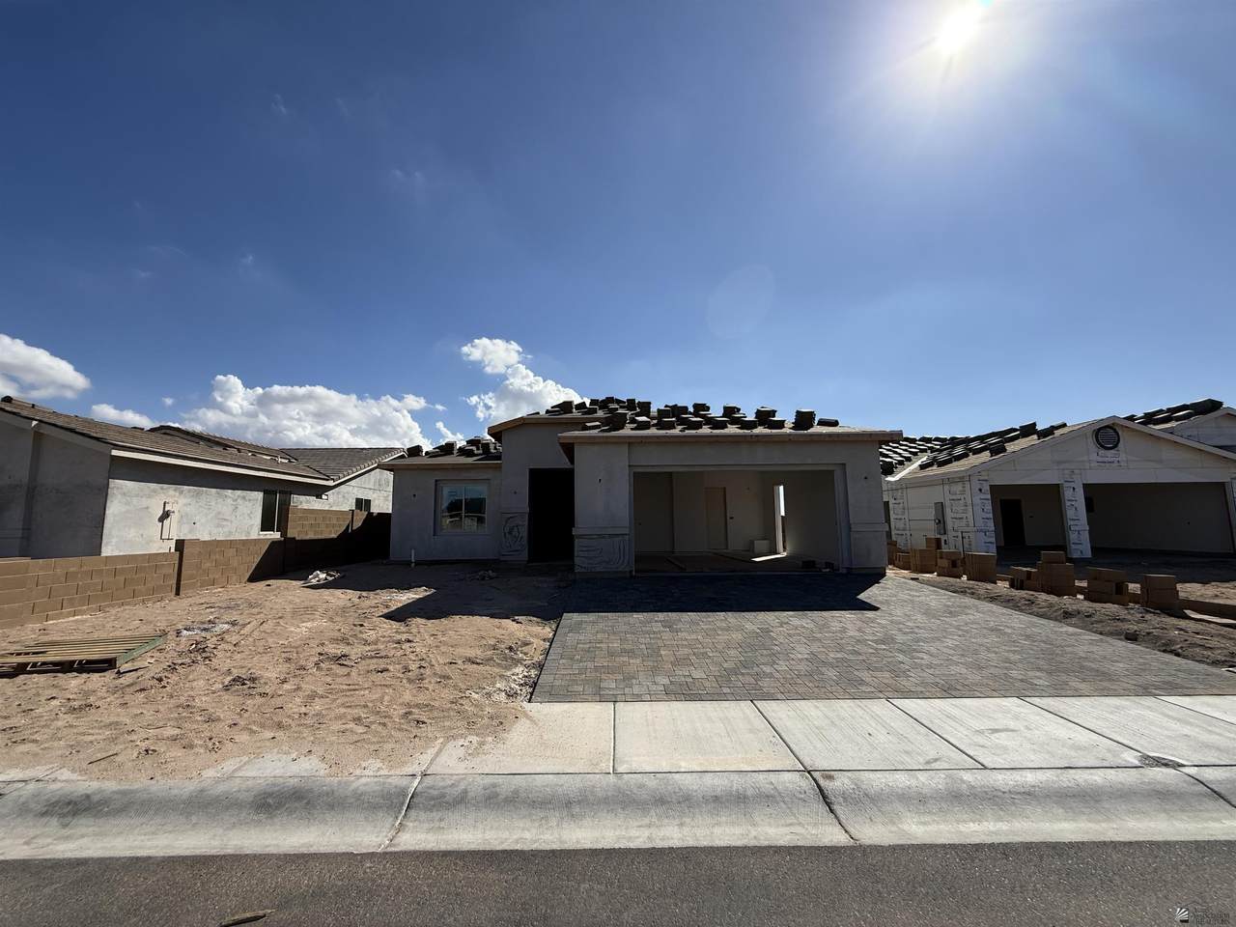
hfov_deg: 102.1
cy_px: 464
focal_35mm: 14
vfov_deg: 85.7
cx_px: 618
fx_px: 500
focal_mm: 2.22
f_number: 2.2
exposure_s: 1/3460
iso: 50
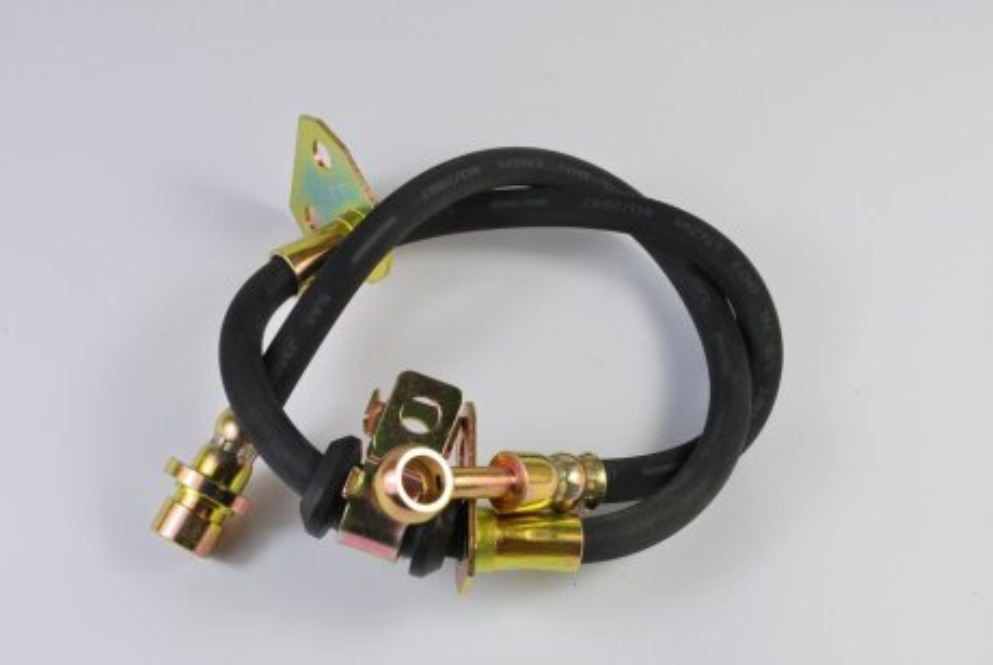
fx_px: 1574
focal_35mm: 57
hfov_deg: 35.0
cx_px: 496
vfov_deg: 23.8
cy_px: 332
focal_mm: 38
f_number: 13
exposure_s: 1/30
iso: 320
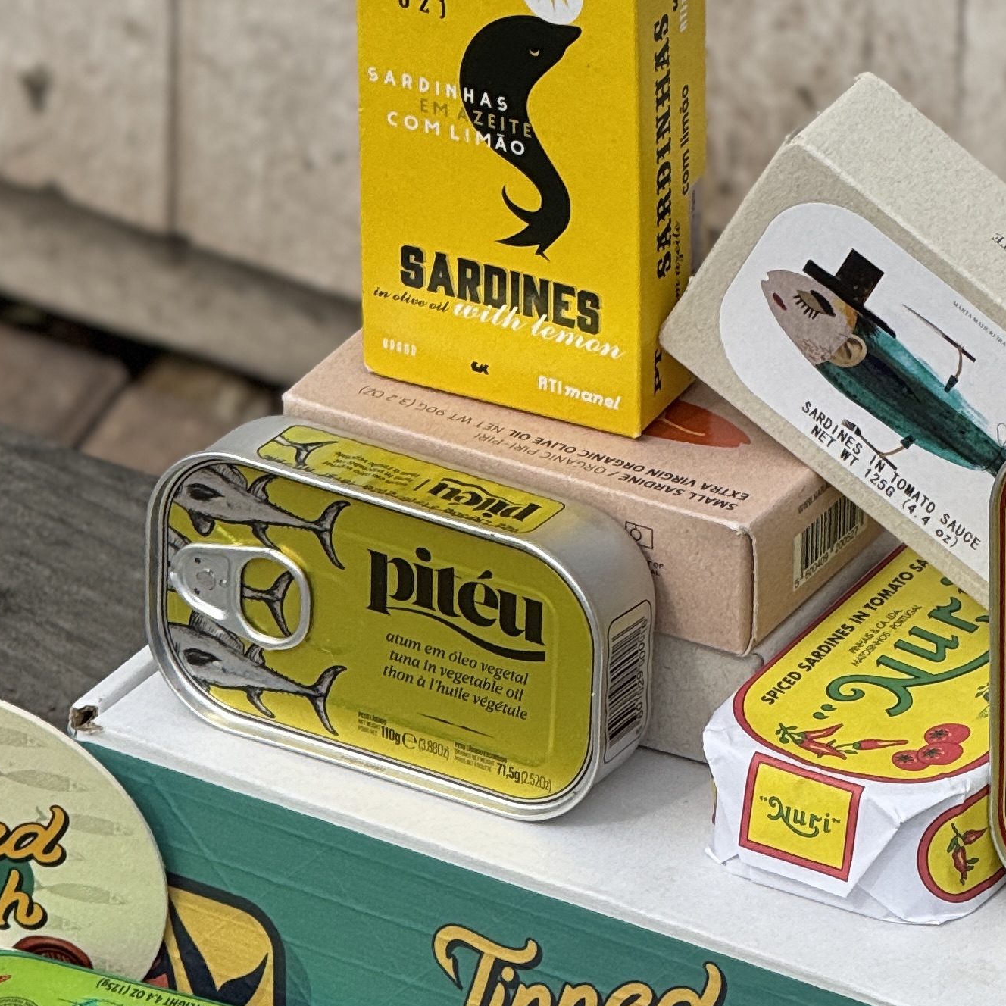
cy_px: 593
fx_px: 10587
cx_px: 689
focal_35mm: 322
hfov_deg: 5.4
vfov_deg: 5.4
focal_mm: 15.66
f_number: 2.8
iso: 50
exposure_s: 1/1689
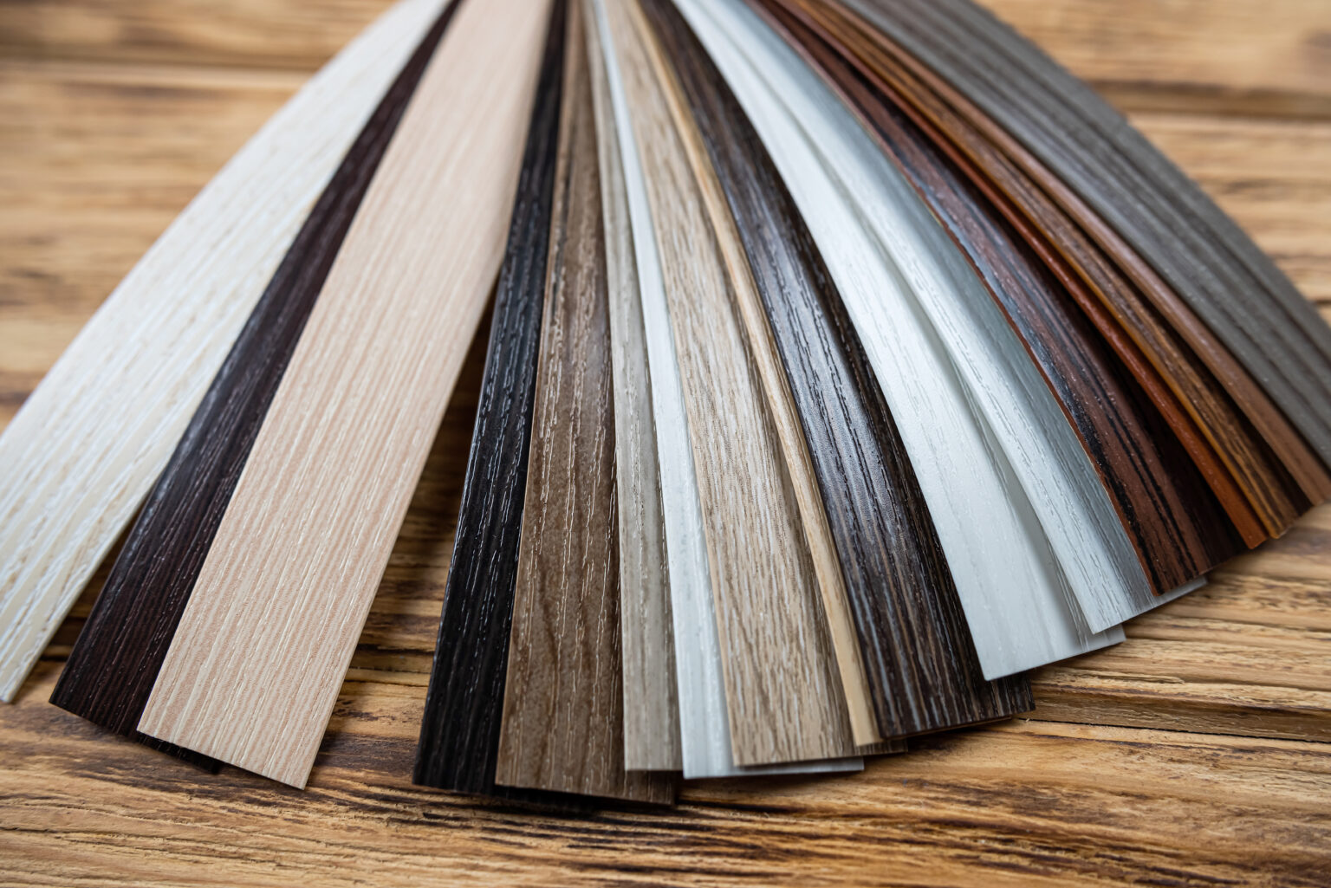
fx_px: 1294
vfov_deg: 37.9
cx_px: 666
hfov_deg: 54.4
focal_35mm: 35
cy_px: 444
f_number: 5
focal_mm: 35
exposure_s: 1/160
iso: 320
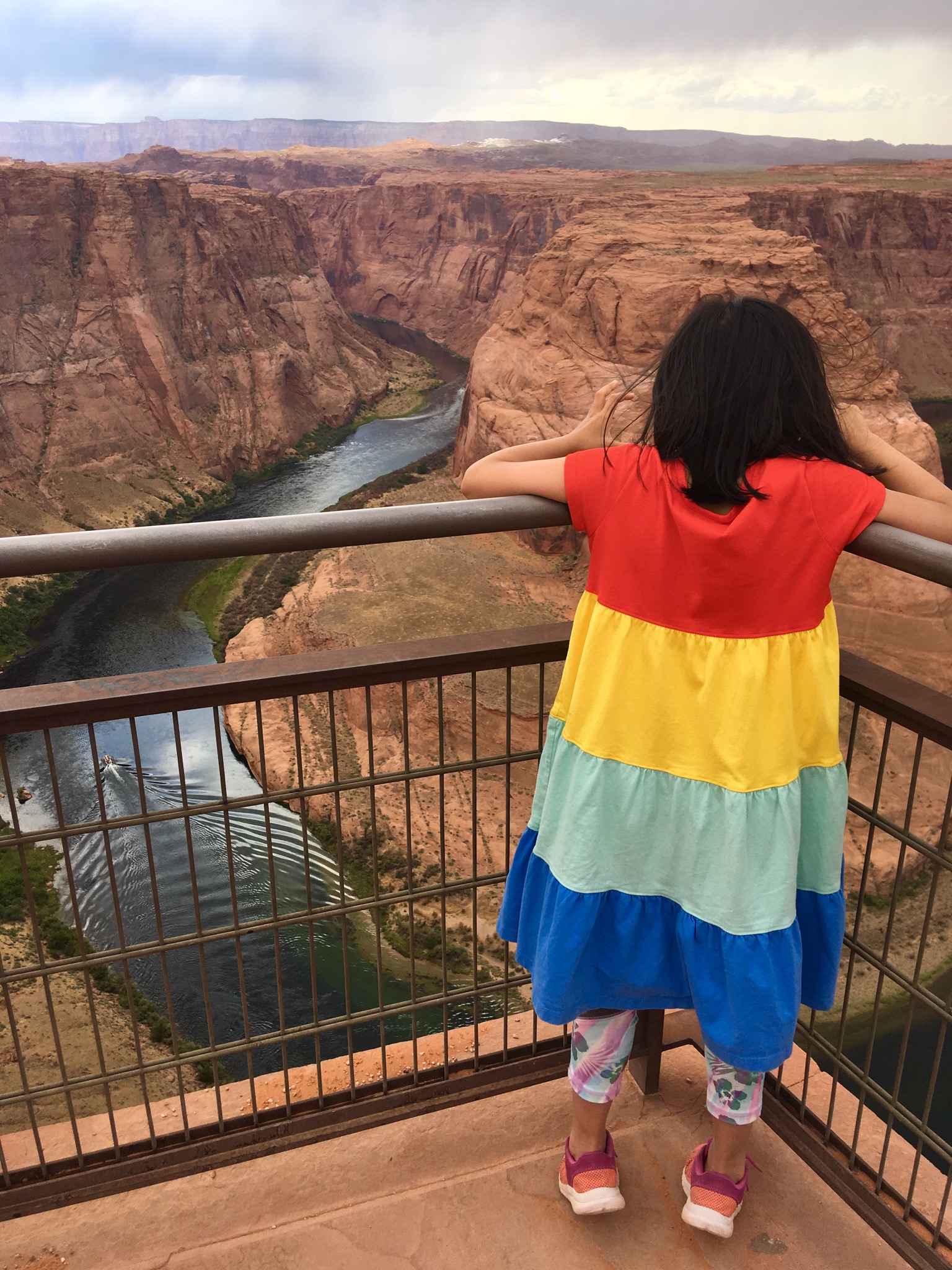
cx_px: 476
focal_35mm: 29
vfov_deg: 61.7
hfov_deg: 48.2
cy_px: 635
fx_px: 1063
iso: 25
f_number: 2.2
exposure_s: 1/496
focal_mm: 4.15
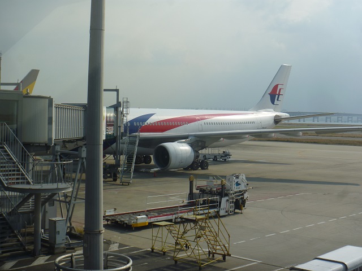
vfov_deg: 25.2
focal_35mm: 58
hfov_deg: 33.2
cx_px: 181
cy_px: 136
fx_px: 607
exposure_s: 1/320
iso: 80
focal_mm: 10.3
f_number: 5
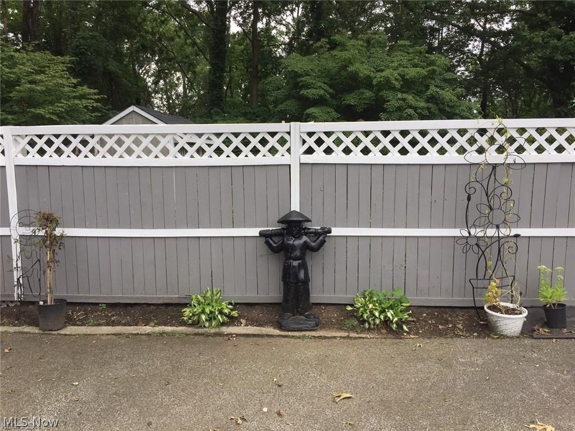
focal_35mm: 29
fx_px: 482
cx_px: 288
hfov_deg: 61.7
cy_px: 216
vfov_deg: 48.2
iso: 32
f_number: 2.2
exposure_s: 1/791
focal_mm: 4.15
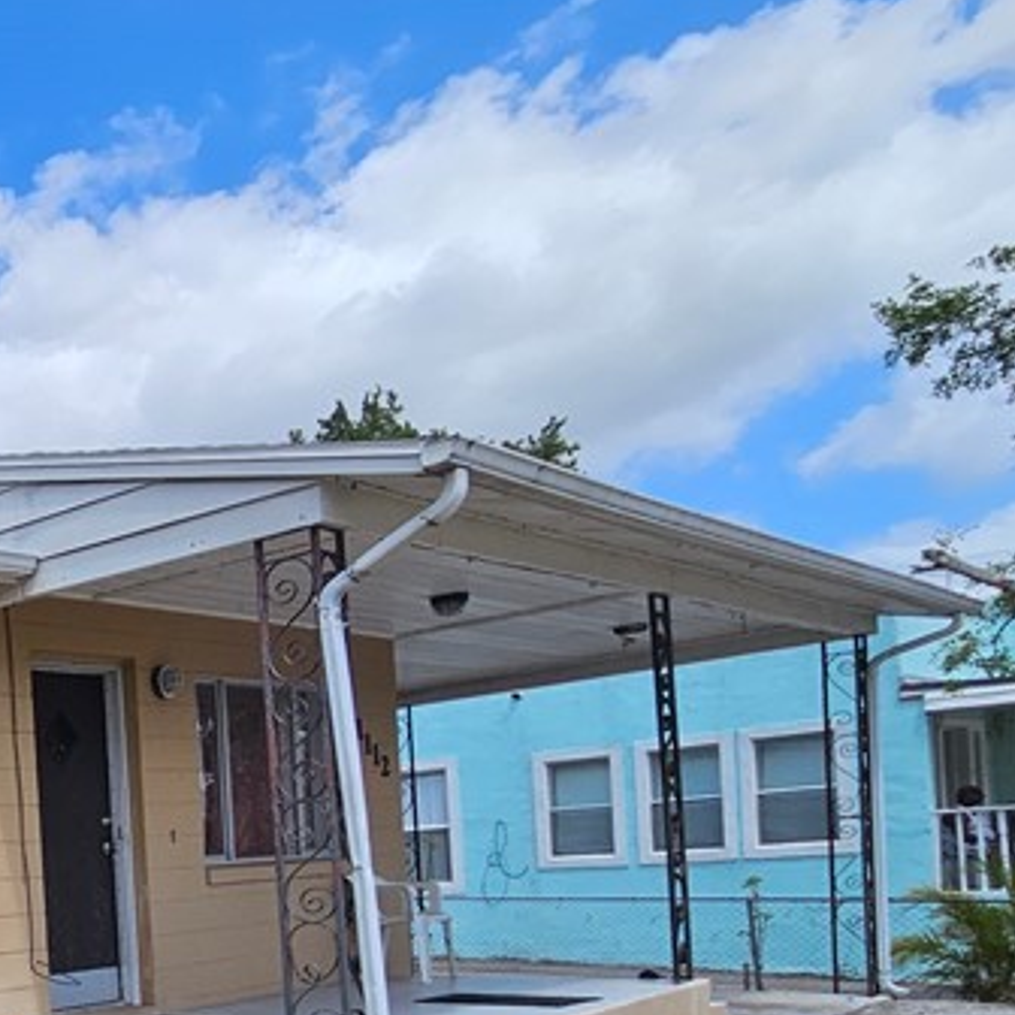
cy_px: 909
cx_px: -459
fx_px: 1161
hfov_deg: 30.2
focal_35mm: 35
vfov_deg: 43.3
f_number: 2.2
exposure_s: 1/2417
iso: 50
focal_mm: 2.2
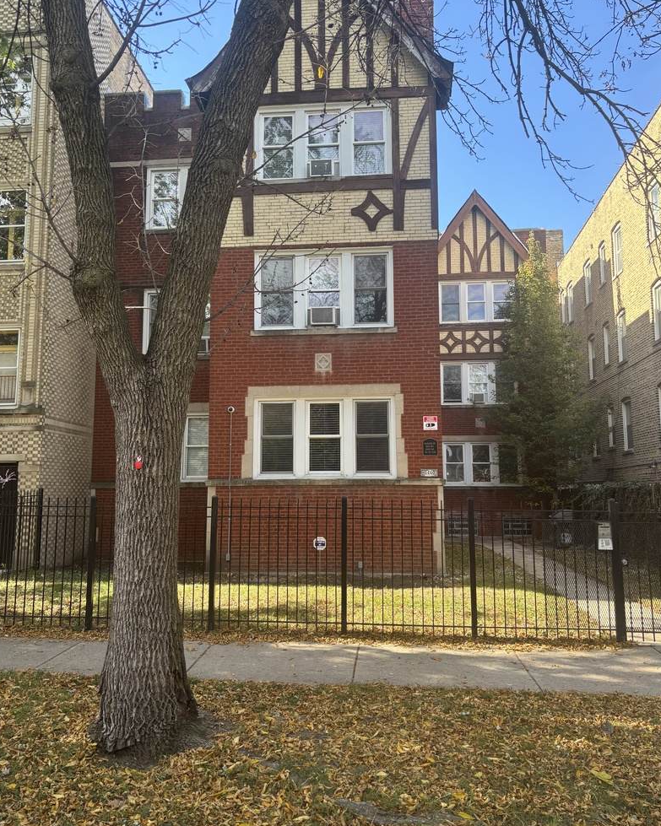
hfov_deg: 51.5
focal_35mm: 28
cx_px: 330
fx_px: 685
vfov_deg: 62.2
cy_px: 398
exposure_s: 1/452
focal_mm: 5.96
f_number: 1.6
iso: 50
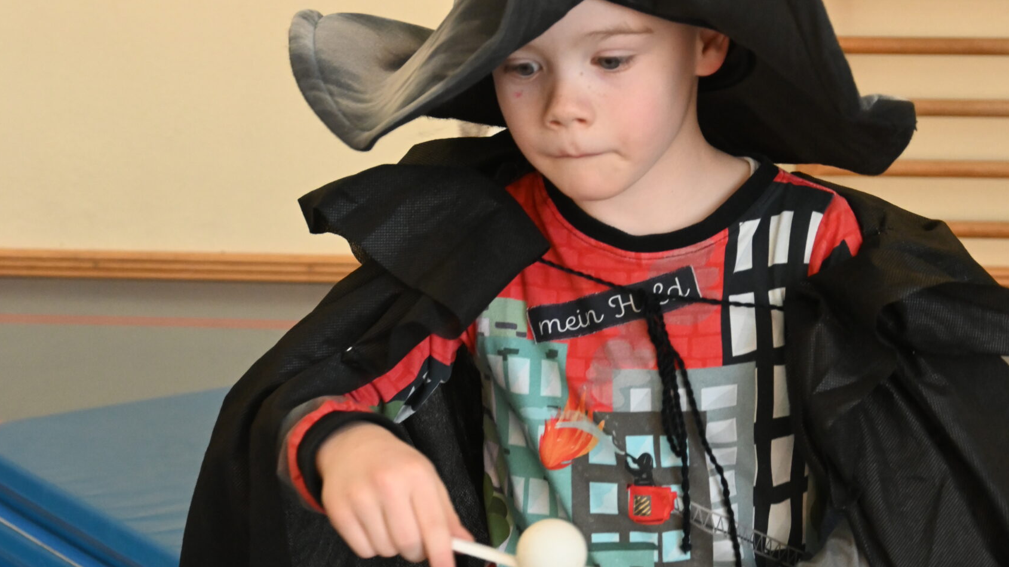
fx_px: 2167
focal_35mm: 81
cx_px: 503
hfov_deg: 26.2
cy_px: 500
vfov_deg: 14.8
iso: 1600
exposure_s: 1/125
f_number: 5
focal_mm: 34
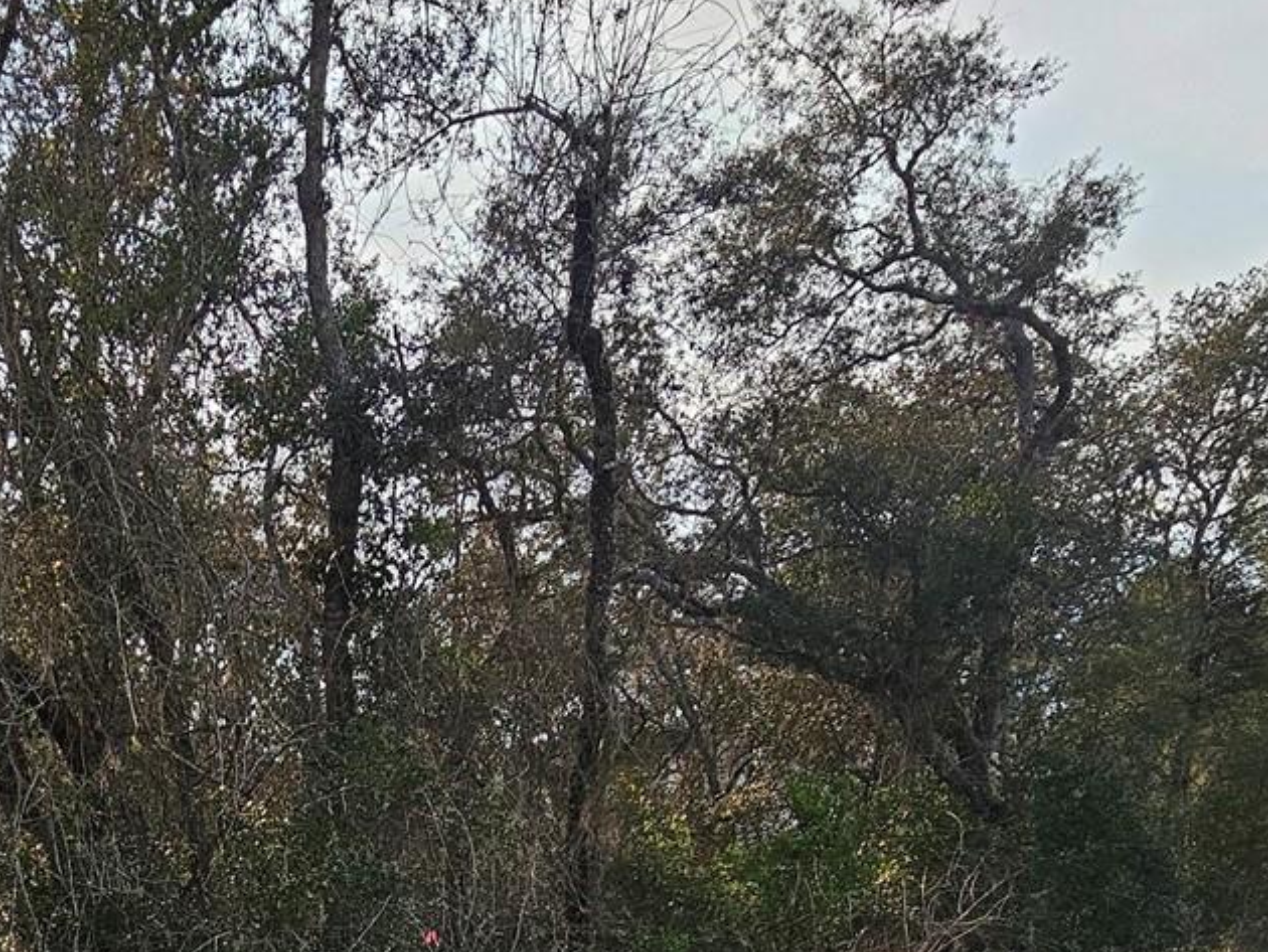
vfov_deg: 35.5
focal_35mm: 33
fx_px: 1209
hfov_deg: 51.1
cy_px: 1091
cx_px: 213
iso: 50
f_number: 2.2
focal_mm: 2.2
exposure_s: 1/1108
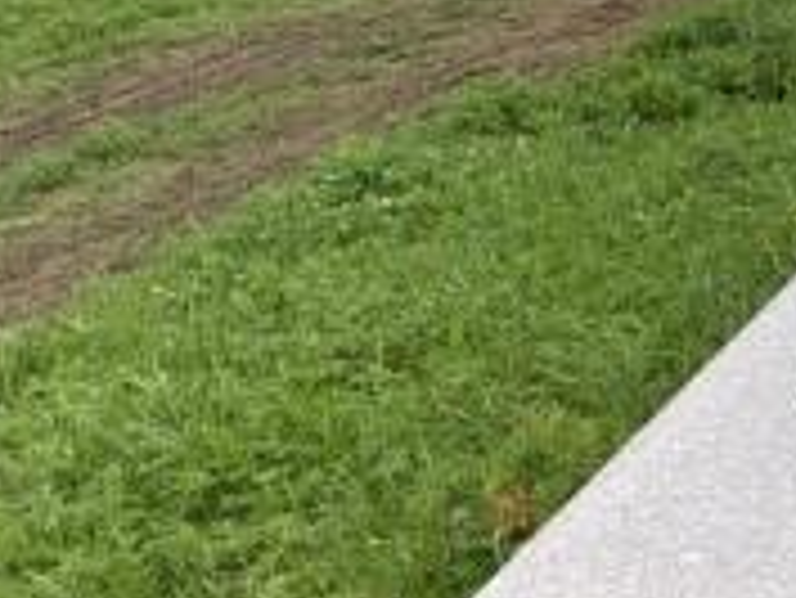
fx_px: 2163
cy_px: 58
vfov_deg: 15.6
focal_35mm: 94
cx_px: 1183
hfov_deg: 18.5
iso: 25
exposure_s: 1/1689
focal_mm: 4.25
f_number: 1.8
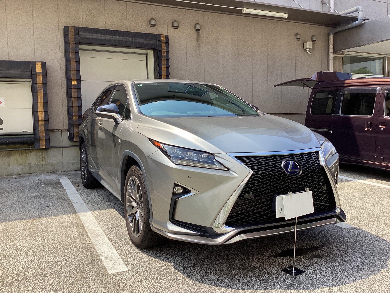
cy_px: 146
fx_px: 349
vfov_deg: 45.4
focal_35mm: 31
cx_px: 195
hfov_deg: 58.4
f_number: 2.4
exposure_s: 1/612
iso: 25
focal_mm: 3.3
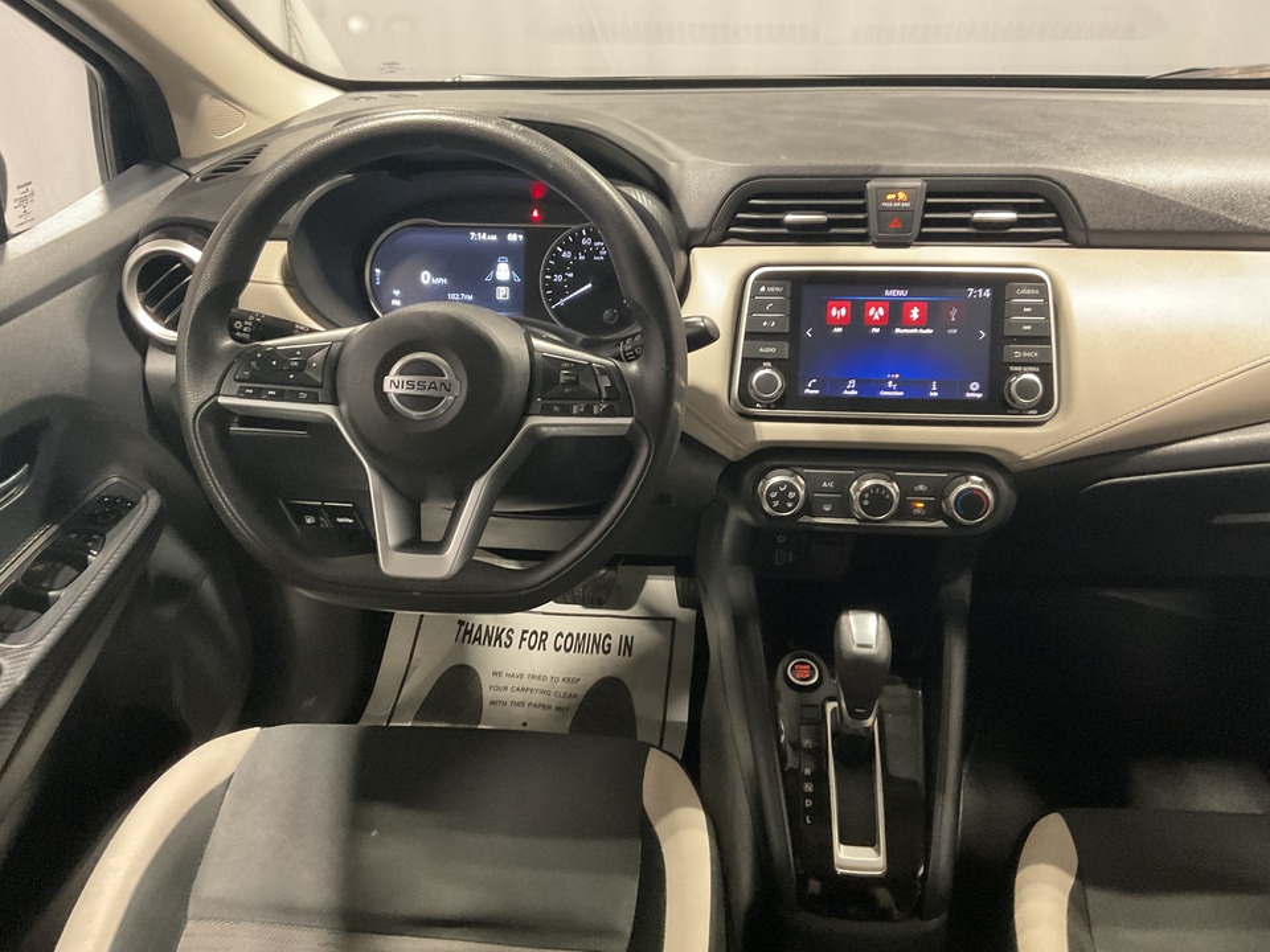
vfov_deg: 48.2
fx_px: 1064
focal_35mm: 29
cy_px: 476
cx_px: 635
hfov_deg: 61.7
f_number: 1.8
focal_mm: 3
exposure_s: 1/30
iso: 320
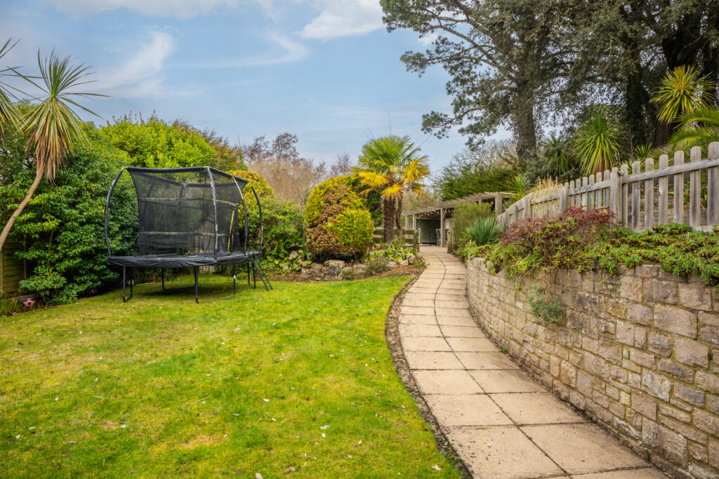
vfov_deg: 59.5
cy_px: 240
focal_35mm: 21
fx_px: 419
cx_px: 360
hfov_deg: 81.2
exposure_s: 1/40
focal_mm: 21
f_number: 11
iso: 200
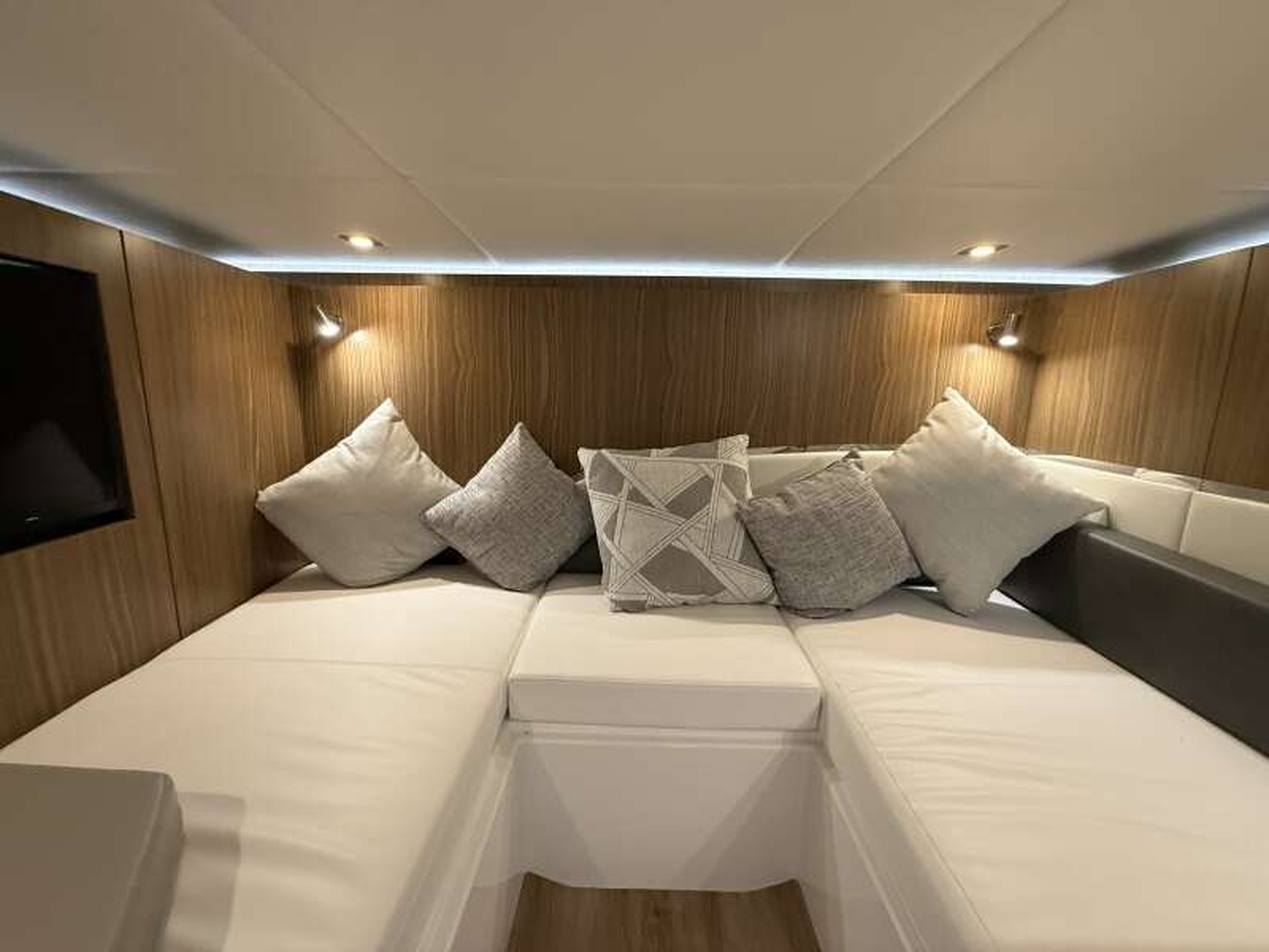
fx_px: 513
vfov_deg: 85.7
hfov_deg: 102.1
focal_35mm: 14
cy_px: 476
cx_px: 634
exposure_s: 1/50
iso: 250
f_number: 2.2
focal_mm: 2.22
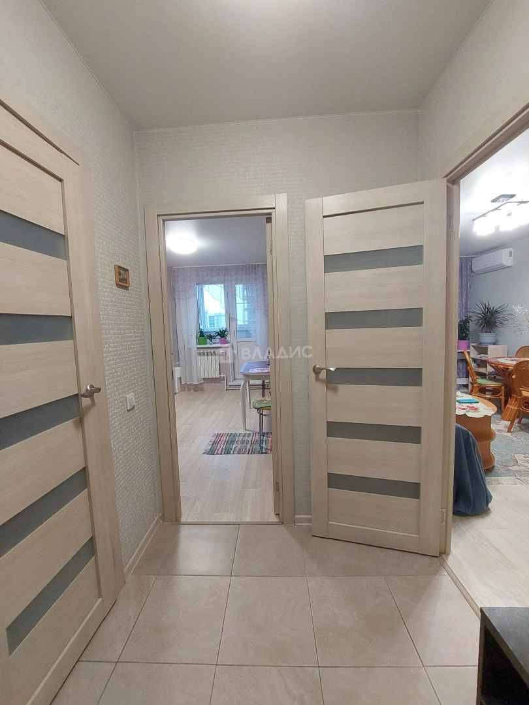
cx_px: 264
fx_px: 265
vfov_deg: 106.2
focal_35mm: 13
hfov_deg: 89.9
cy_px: 352
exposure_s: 1/50
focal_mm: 1.74
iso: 320
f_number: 2.2
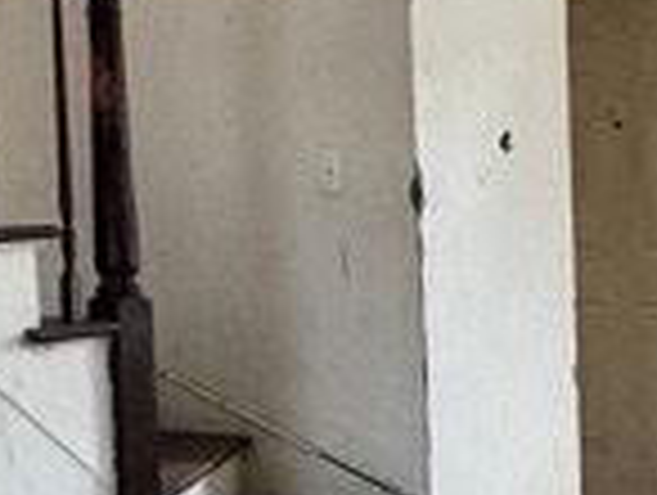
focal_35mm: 98
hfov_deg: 18.8
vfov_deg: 15.1
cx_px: 801
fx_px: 1863
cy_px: 364
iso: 125
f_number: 2.2
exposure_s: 1/99
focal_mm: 2.22
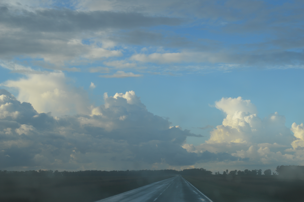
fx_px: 607
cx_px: 152
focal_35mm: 72
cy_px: 101
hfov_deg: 28.1
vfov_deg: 18.9
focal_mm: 48
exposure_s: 1/250
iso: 100
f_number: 8
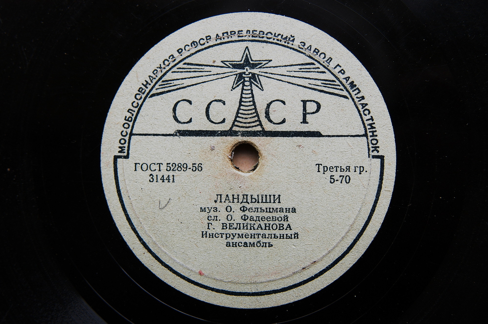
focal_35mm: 52
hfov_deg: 37.9
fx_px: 711
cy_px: 162
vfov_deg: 25.7
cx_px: 244
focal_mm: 35
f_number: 4
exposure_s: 1/60
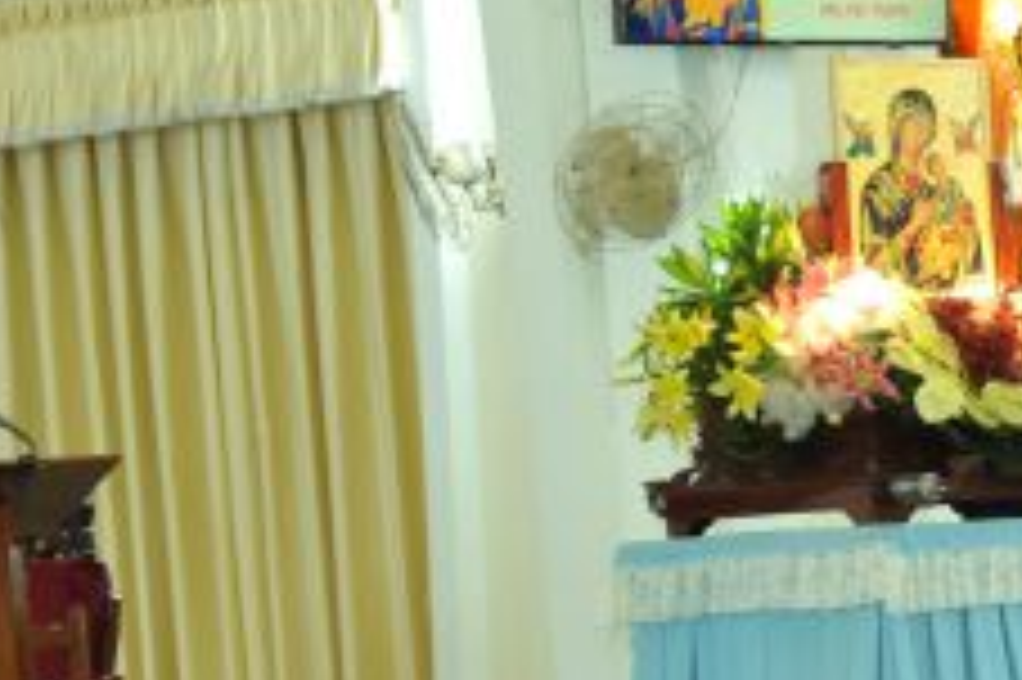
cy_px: 387
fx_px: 7035
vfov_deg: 5.5
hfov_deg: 8.1
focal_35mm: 248
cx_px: 1673
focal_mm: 75
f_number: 5.6
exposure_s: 1/80
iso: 2000
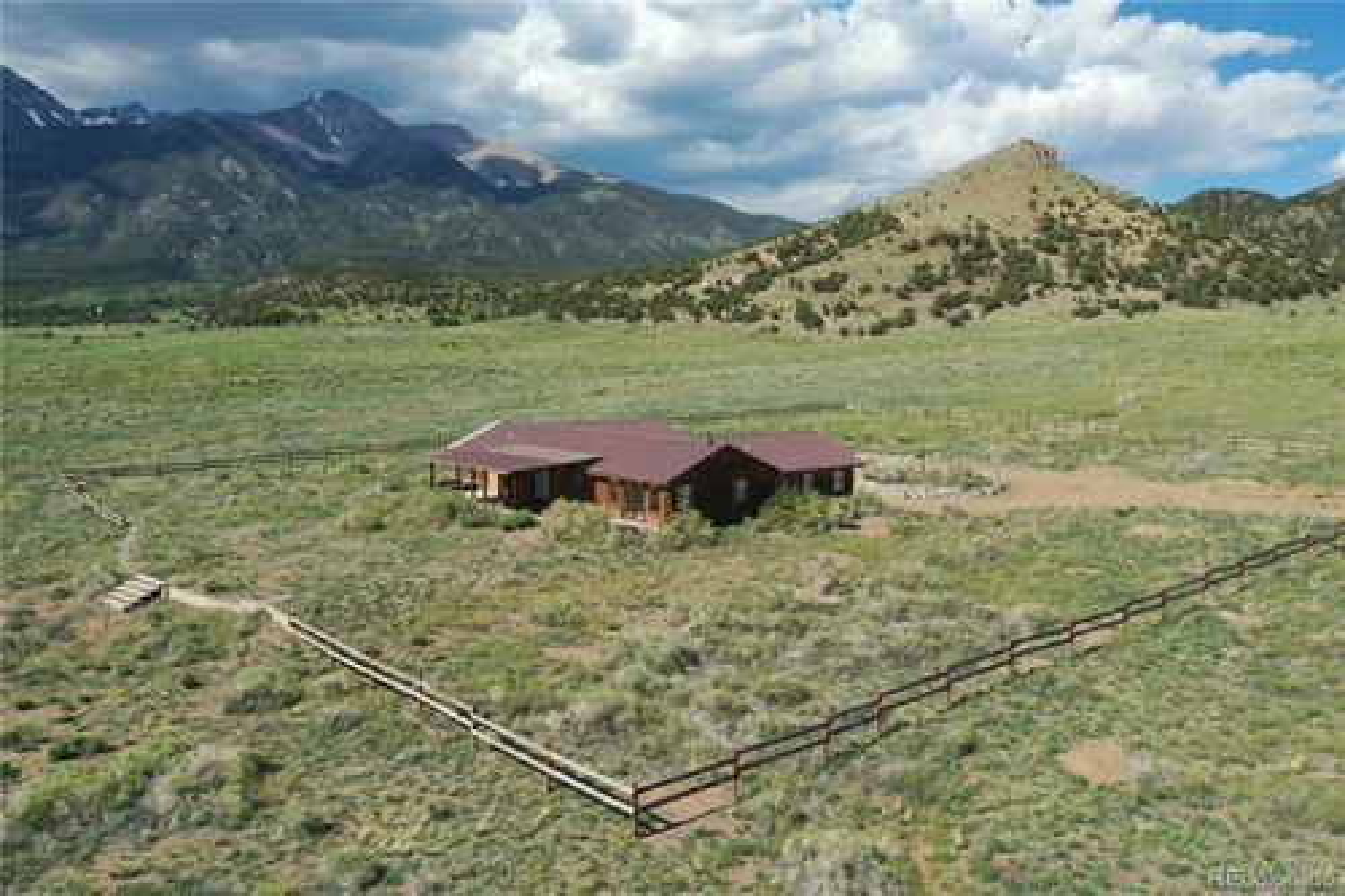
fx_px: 1046
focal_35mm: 28
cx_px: 672
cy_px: 448
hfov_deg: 65.5
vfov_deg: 46.4
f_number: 4
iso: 400
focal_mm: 10.26
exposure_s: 1/4000
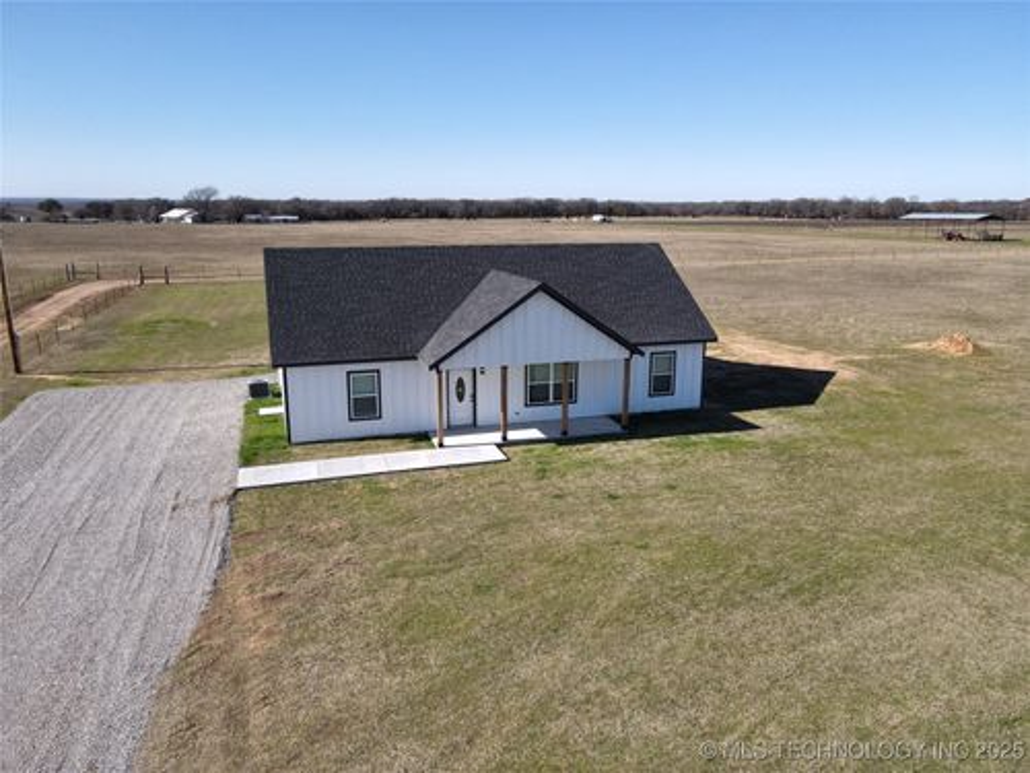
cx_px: 515
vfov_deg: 56.8
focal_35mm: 24
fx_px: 714
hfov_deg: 71.6
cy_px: 386
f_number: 2.8
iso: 100
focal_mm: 4.5
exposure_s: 1/640
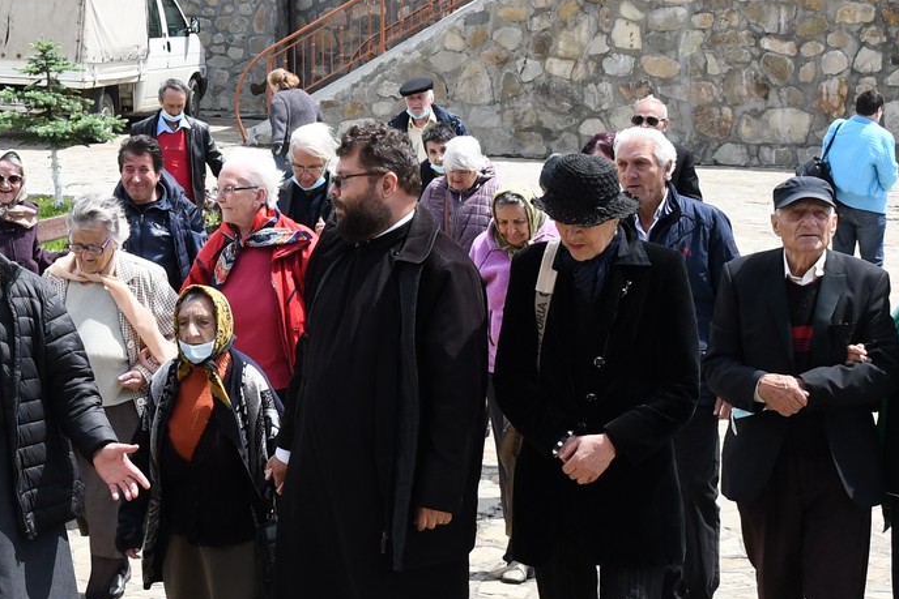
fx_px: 1698
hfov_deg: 29.5
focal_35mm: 68
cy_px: 491
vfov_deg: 19.8
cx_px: 336
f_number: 7.1
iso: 800
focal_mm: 26
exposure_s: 1/1250
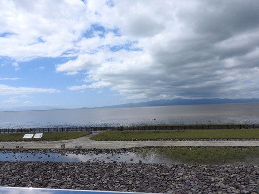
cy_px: 97
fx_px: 180
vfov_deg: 56.8
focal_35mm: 24
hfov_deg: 71.6
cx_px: 130
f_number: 3.8
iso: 100
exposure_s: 1/1600
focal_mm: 4.3
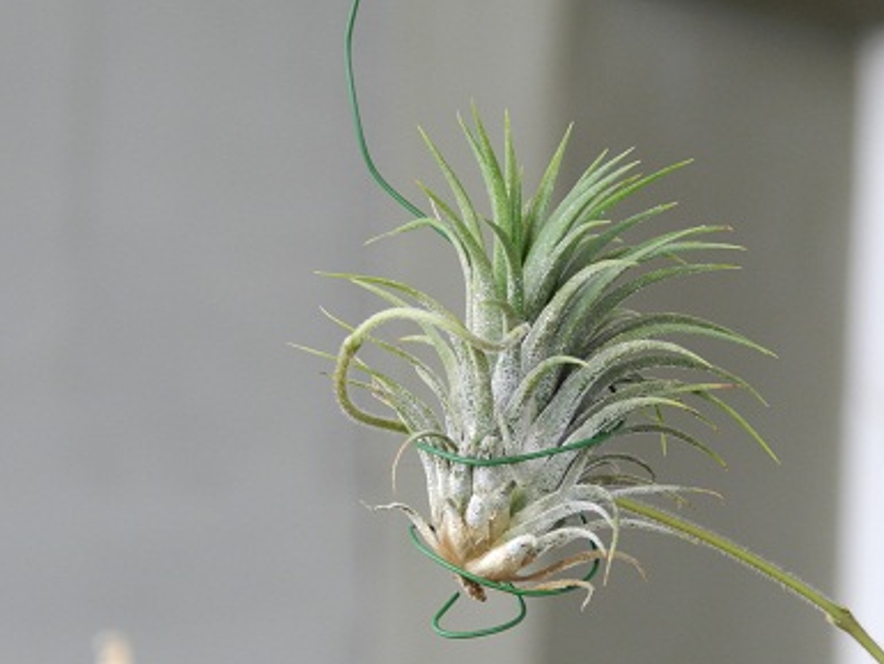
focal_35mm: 248
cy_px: 338
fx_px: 6335
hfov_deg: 8.0
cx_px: 436
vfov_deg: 6.0
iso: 400
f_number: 5.1
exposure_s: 1/20
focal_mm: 42.4
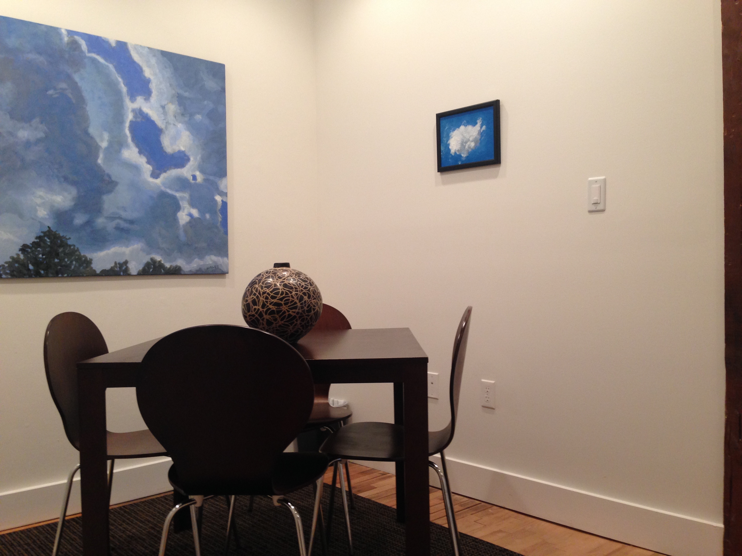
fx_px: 707
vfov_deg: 42.9
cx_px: 371
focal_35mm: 33
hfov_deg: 55.4
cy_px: 278
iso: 100
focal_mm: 4.12
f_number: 2.4
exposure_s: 1/20
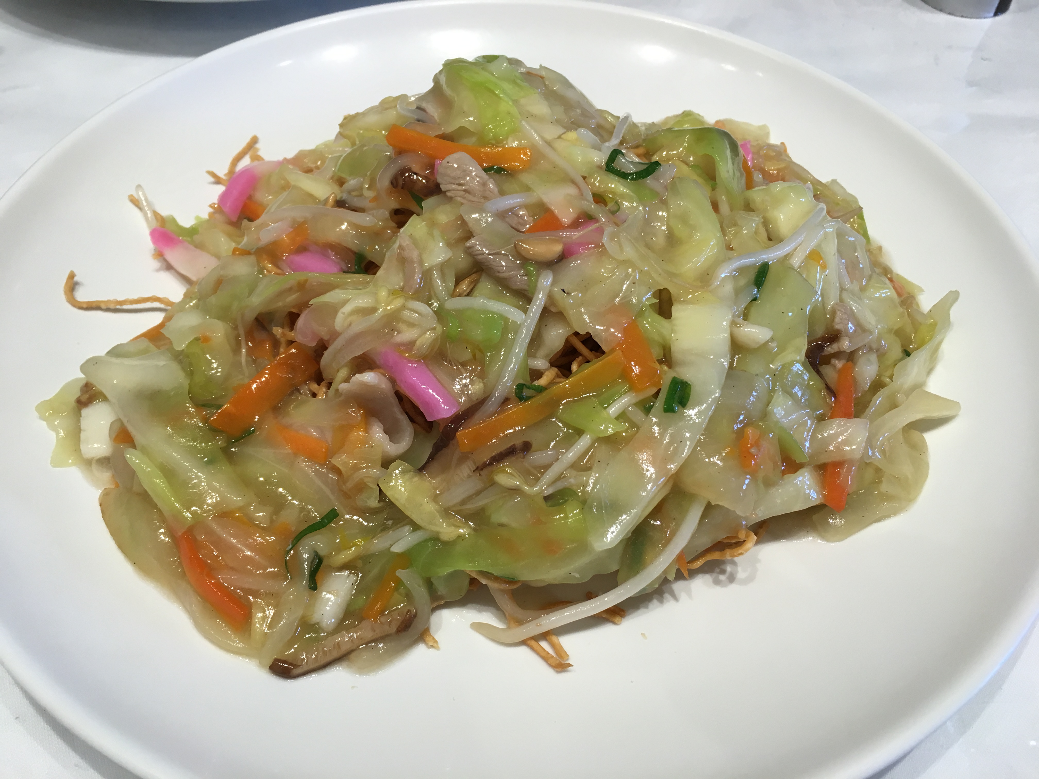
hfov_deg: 61.7
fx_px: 870
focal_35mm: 29
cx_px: 520
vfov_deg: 48.2
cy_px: 390
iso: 25
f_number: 2.2
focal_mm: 4.15
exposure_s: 1/40
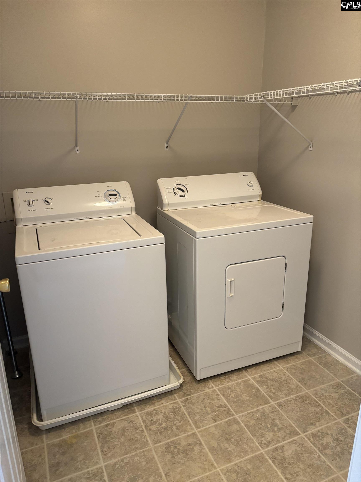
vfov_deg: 67.3
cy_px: 241
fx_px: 362
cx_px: 180
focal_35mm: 26
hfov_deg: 53.1
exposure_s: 1/60
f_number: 1.6
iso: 320
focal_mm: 5.96
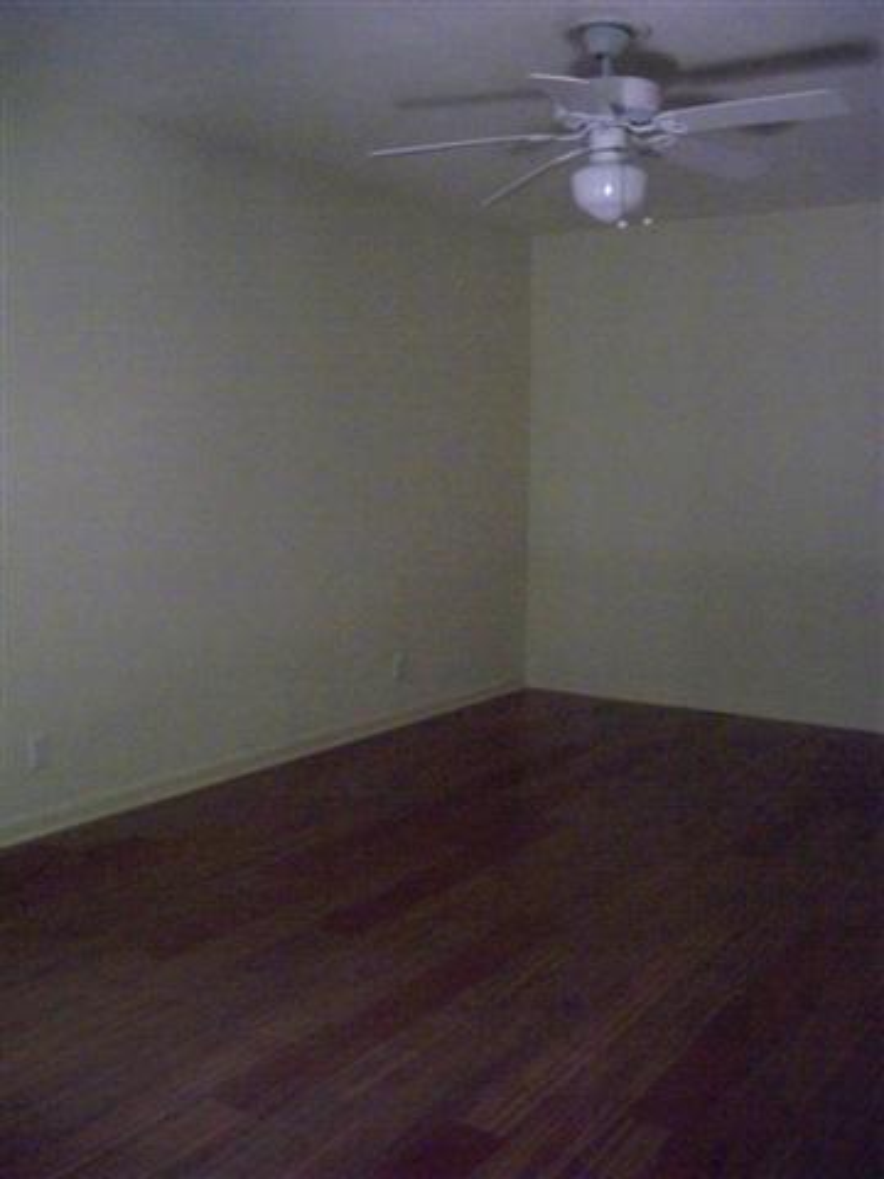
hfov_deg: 40.7
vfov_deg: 52.6
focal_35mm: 35
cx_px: 442
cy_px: 590
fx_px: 1192
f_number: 3.1
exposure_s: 1/60
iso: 800
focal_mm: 6.3
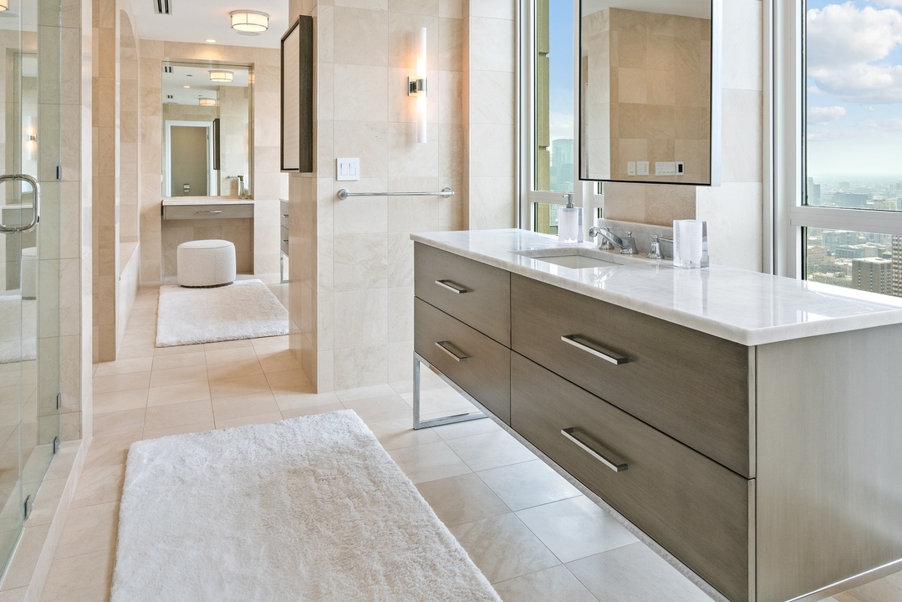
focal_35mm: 24
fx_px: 601
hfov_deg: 73.7
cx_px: 436
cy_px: 171
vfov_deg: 51.5
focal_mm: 16
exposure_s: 1/60
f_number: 7.1
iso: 320
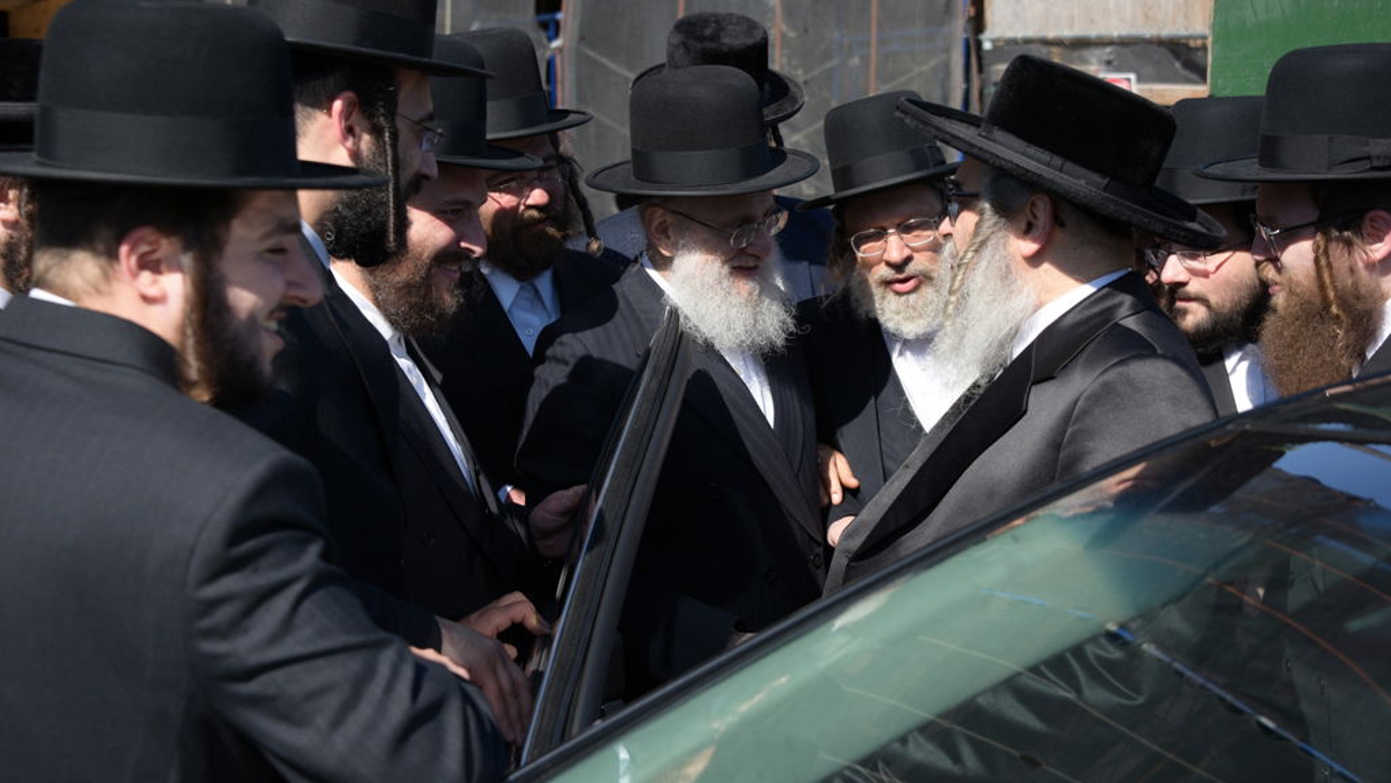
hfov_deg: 34.4
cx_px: 697
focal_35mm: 61
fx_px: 2250
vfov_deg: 19.7
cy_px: 327
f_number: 5.6
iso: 160
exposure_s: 1/500
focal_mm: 58
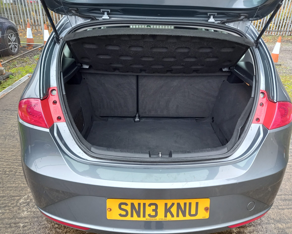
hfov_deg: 64.0
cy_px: 114
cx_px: 153
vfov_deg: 53.2
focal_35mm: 27
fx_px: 233
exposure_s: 1/60
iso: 100
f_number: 2
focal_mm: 4.6
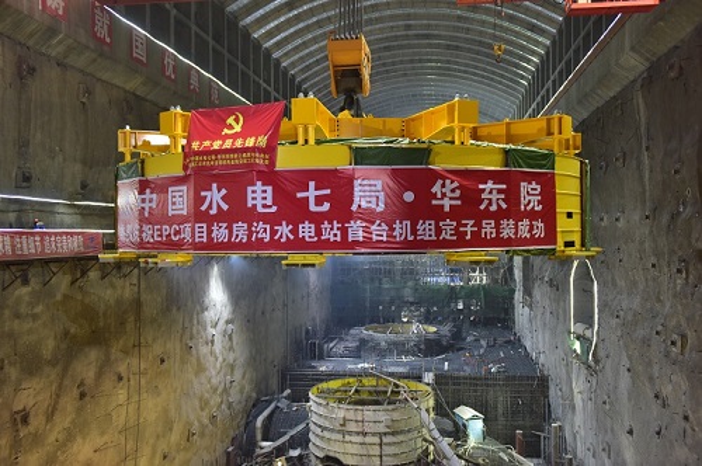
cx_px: 351
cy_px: 233
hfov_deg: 55.9
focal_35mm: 34
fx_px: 662
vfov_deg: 38.8
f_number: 3.2
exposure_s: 1/40
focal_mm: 34
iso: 1800
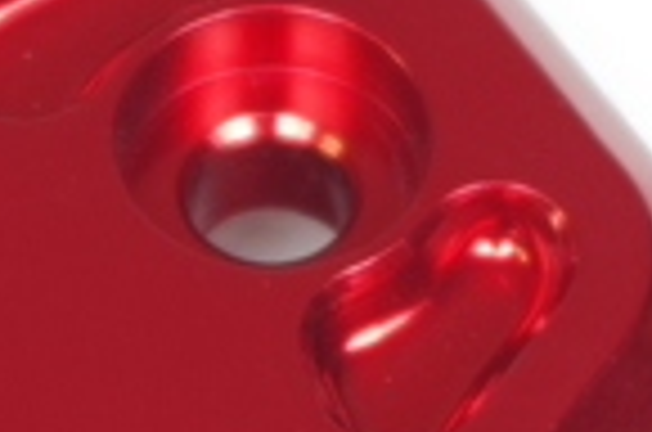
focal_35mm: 425
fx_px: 7680
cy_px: 490
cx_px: 333
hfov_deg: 4.9
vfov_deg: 3.2
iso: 100
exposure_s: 1/6
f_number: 4.5
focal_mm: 42.5
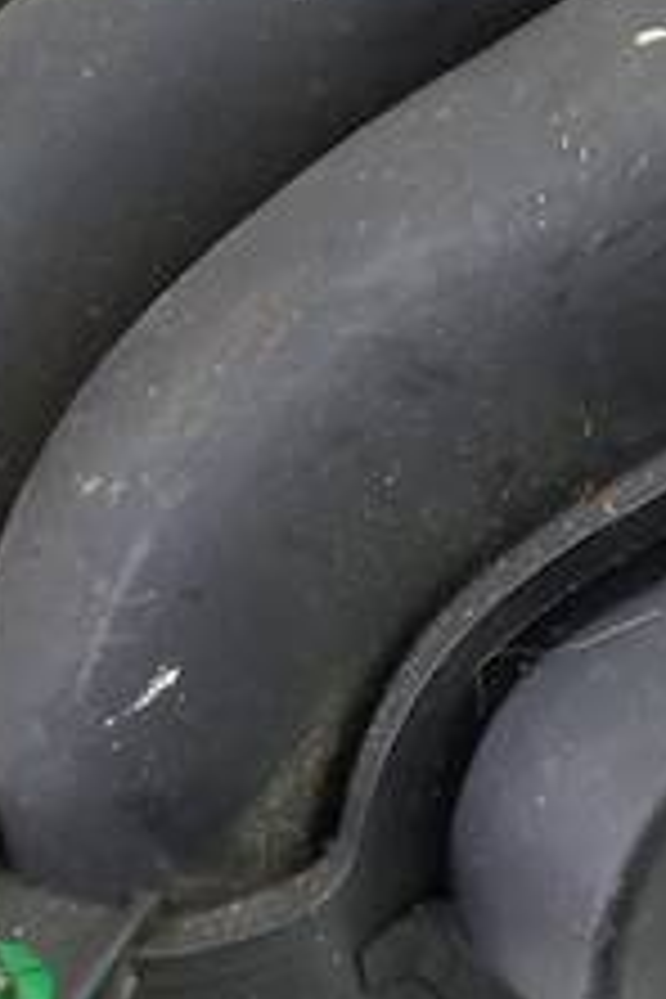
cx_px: 760
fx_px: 3330
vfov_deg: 16.9
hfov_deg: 11.2
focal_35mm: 120
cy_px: 148
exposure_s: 1/50
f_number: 1.8
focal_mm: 4.6
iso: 160
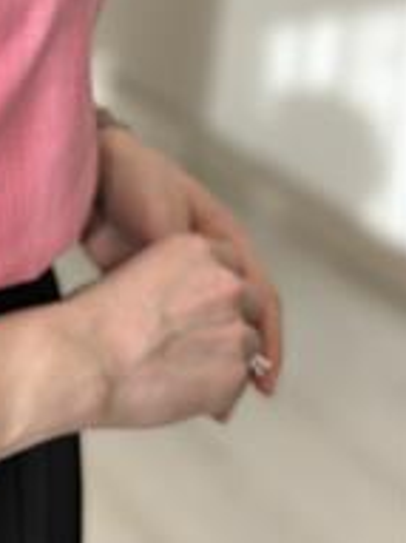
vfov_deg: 14.5
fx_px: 2098
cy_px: -4
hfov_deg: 10.7
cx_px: -153
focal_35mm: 134
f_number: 1.78
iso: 80
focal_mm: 6.86
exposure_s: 1/328
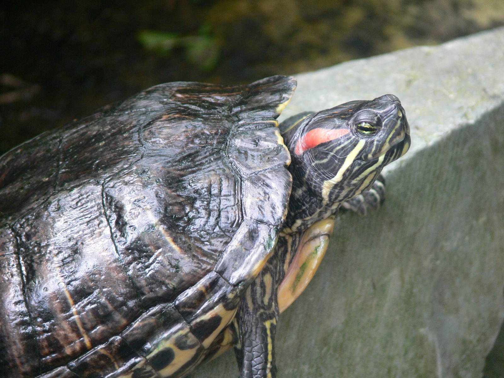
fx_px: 6115
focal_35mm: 420
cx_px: 252
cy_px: 189
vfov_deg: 3.5
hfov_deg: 4.7
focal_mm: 88.8
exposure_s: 1/30
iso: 160
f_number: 3.7
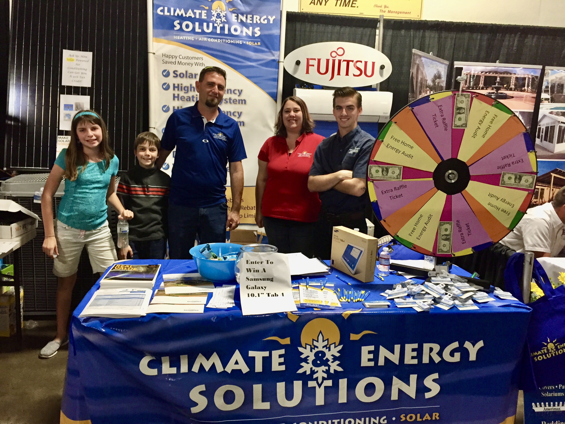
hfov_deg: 61.7
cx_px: 282
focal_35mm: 29
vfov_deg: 48.2
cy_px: 212
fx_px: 473
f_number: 2.2
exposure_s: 1/30
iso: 160
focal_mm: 4.15
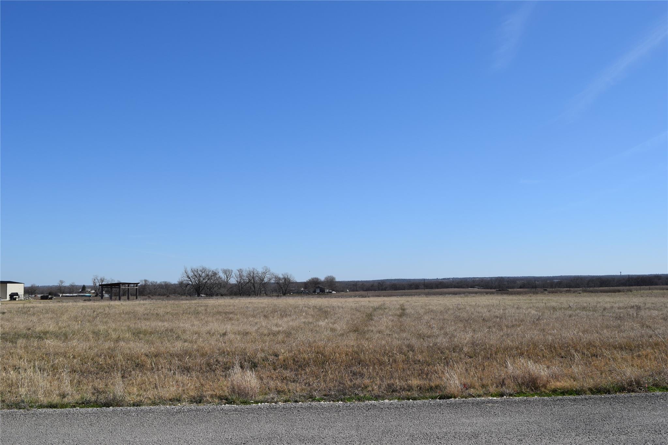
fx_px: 640
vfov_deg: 38.4
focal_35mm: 34
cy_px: 222
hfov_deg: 55.1
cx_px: 334
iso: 200
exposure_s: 1/500
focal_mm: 23
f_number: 11
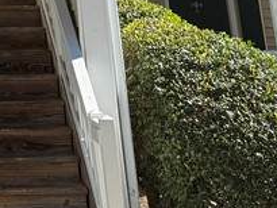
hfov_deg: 14.4
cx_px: -227
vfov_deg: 10.9
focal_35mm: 120
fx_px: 961
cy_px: -254
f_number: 1.78
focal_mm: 6.76
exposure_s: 1/1855
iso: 80
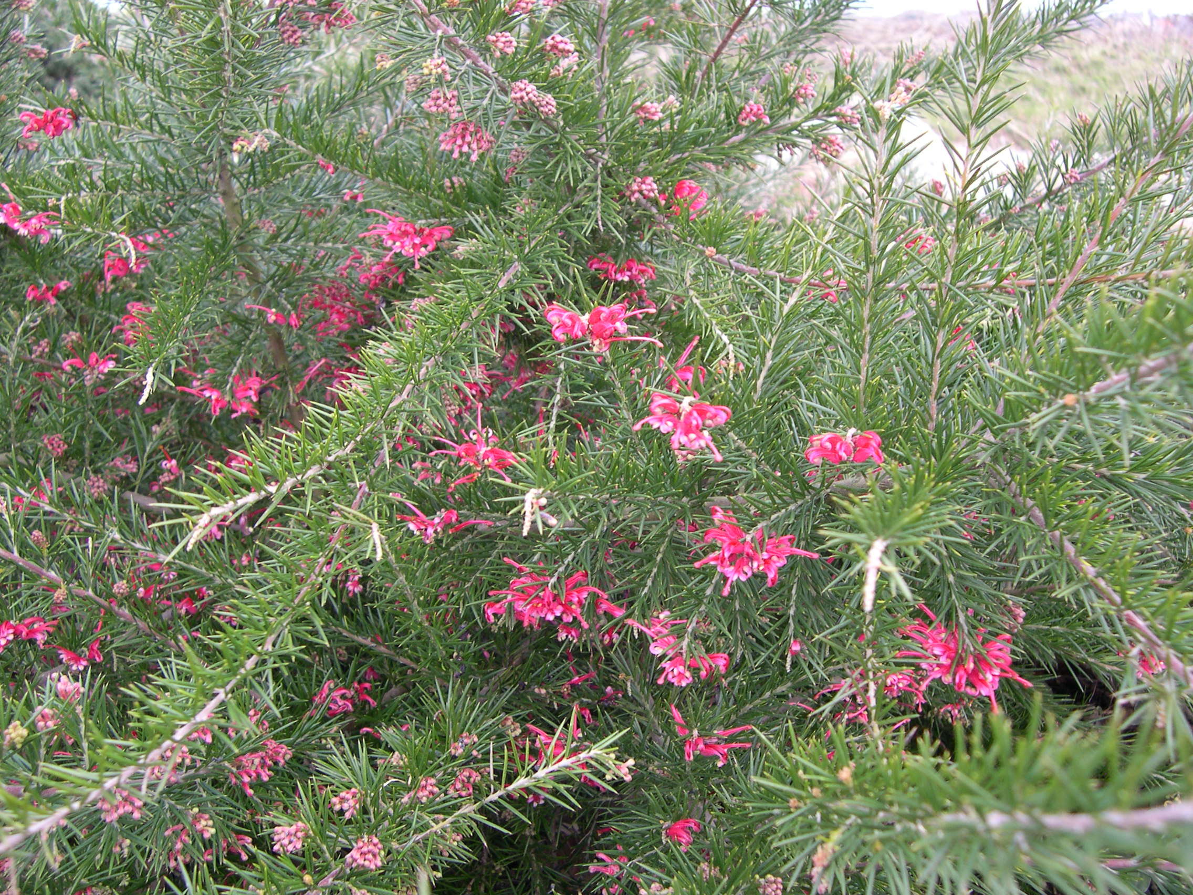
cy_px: 448
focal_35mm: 38
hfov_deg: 49.0
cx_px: 596
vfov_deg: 37.7
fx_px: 1310
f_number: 2.8
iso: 100
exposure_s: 1/87
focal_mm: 8
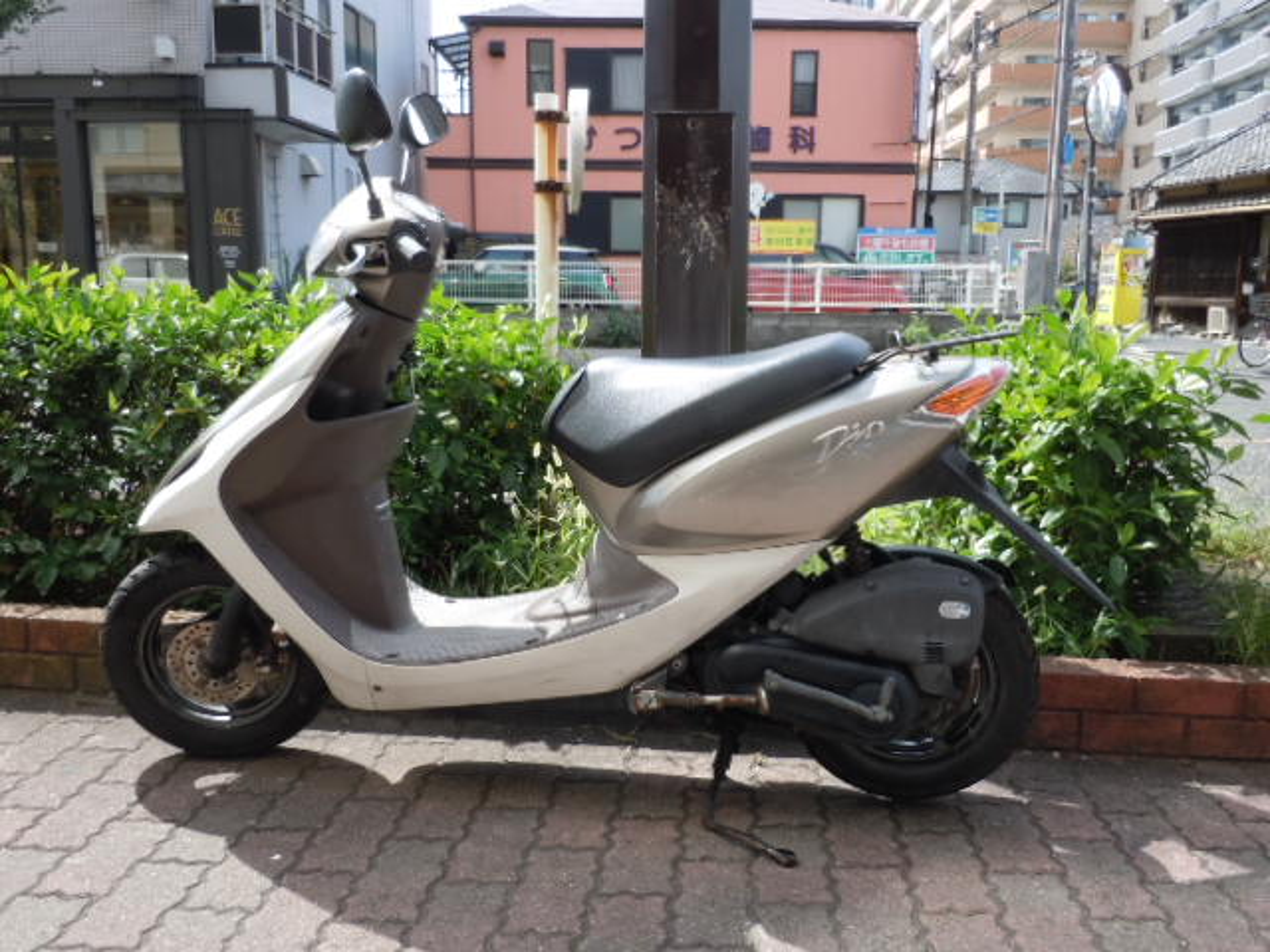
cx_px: 635
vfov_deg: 49.7
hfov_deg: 63.4
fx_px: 1027
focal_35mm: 28
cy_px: 476
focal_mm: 5
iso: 100
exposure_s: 1/250
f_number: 3.7
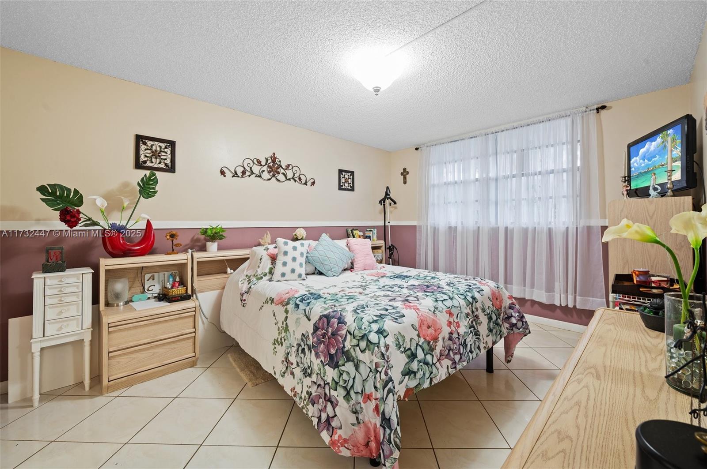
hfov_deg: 104.3
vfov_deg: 81.1
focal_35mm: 14
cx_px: 354
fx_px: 275
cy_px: 234
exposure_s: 1
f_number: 8
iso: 200
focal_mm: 14
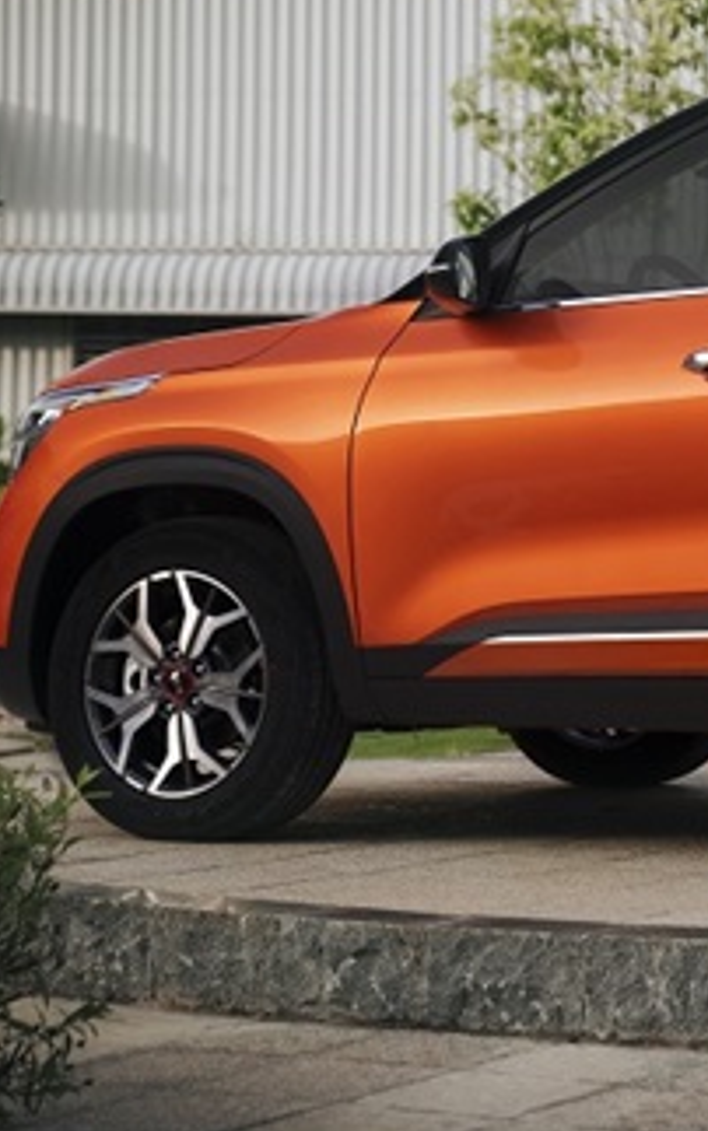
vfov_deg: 17.8
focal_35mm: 117
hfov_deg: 10.9
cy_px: 469
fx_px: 3610
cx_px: 985
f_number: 3.5
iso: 400
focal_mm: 58
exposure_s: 1/320
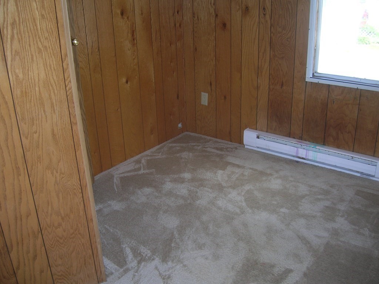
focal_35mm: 34
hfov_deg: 54.0
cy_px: 142
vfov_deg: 41.8
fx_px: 372
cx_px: 190
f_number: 2.9
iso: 58
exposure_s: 1/60.1
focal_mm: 5.7
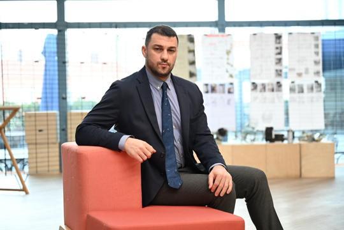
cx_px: 172
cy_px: 115
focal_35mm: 70
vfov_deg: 19.5
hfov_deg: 28.8
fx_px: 669
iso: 2000
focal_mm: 70
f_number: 2.8
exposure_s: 1/200
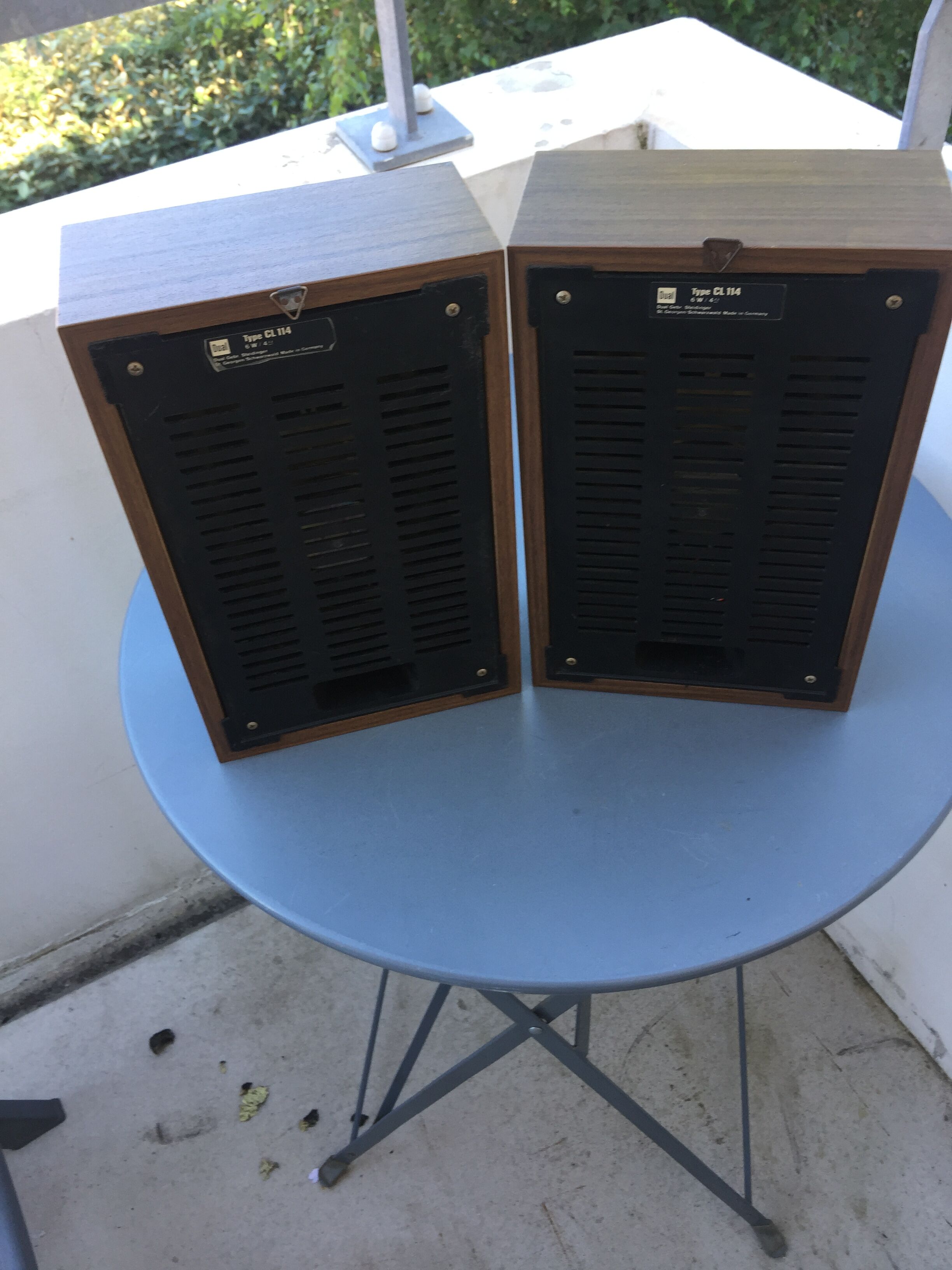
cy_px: 635
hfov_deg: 48.2
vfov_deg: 61.7
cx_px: 476
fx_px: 1063
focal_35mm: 29
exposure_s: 1/100
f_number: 2.2
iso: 40
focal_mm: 4.15
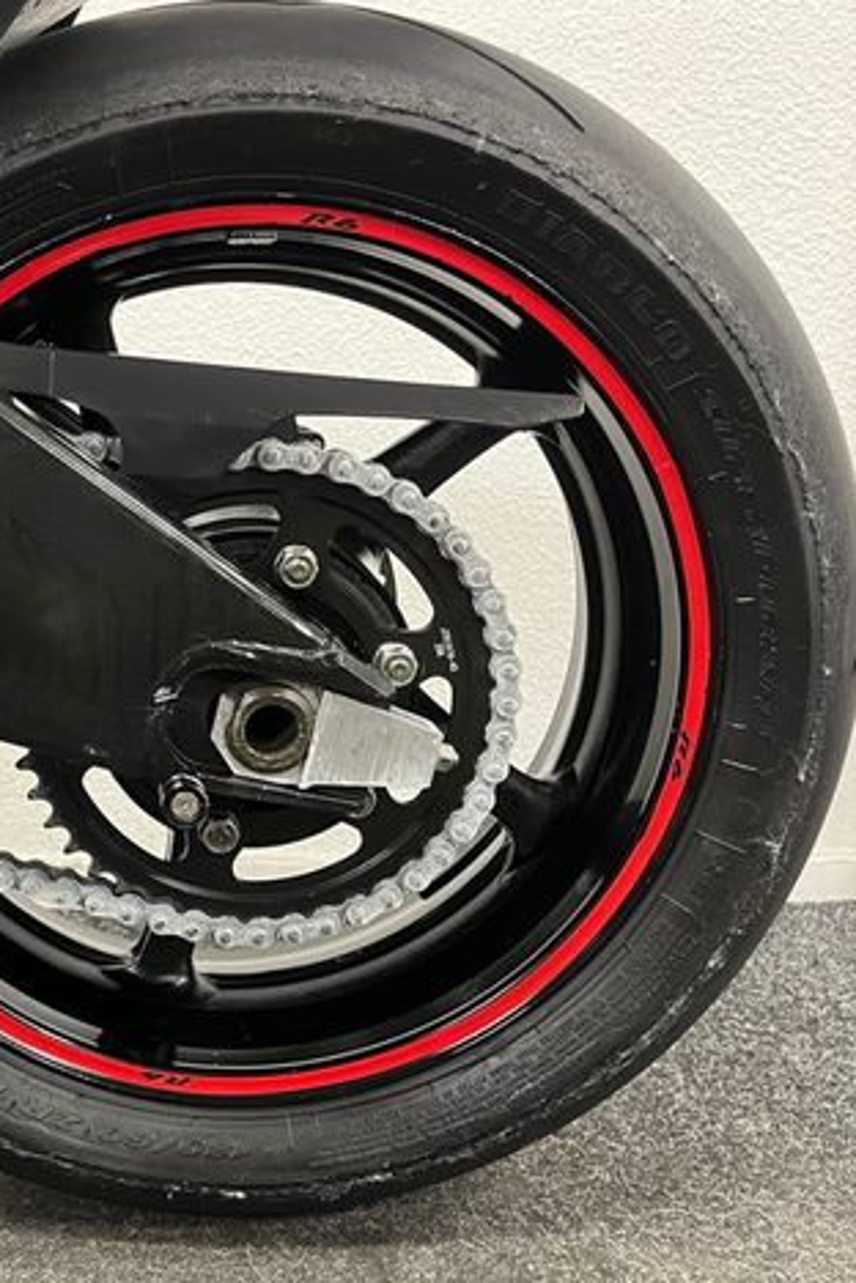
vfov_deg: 51.9
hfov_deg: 33.9
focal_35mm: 37
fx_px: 1320
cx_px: 80
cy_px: 628
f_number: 1.6
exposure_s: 1/33
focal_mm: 5.1
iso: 500
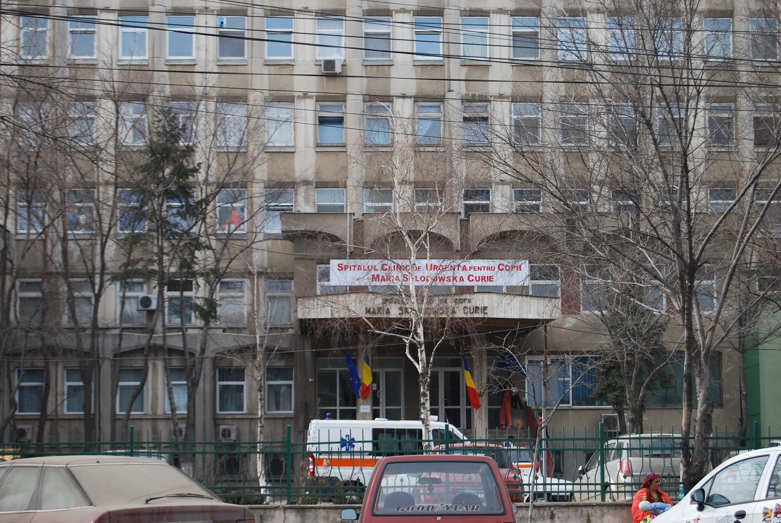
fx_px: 1792
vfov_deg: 16.6
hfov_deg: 24.6
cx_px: 390
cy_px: 262
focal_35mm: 82
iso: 100
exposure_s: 1/125
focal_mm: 55
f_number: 5.6
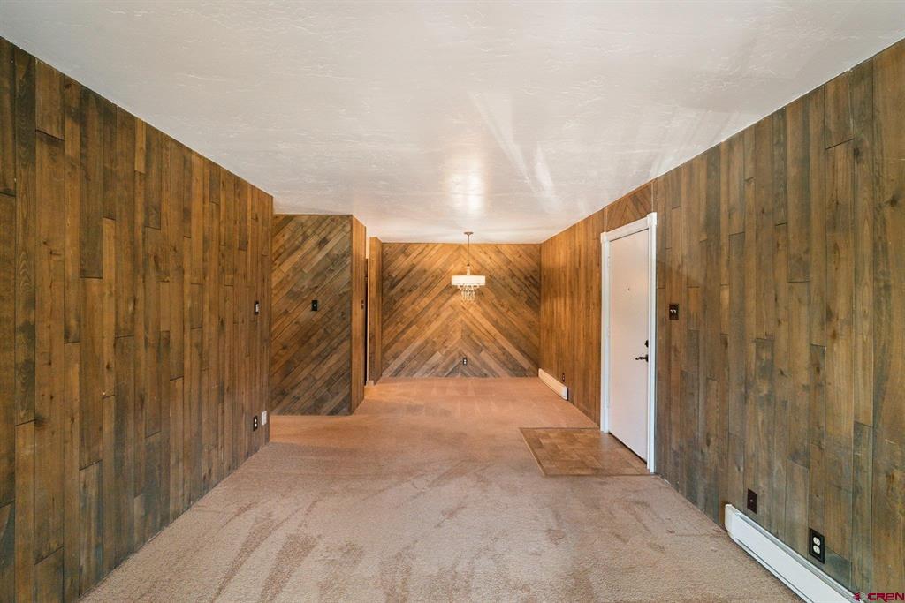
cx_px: 452
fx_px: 402
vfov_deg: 73.8
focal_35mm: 16
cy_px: 302
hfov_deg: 96.7
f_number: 8
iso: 12800
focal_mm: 16
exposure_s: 1/20
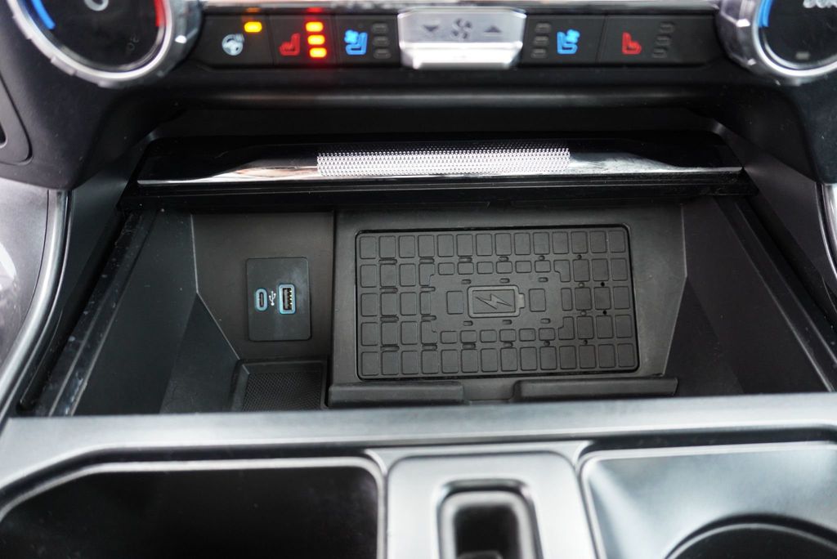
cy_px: 280
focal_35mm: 24
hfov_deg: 73.7
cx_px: 418
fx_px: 558
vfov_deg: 53.2
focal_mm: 16
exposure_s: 1/60
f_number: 4
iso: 1600
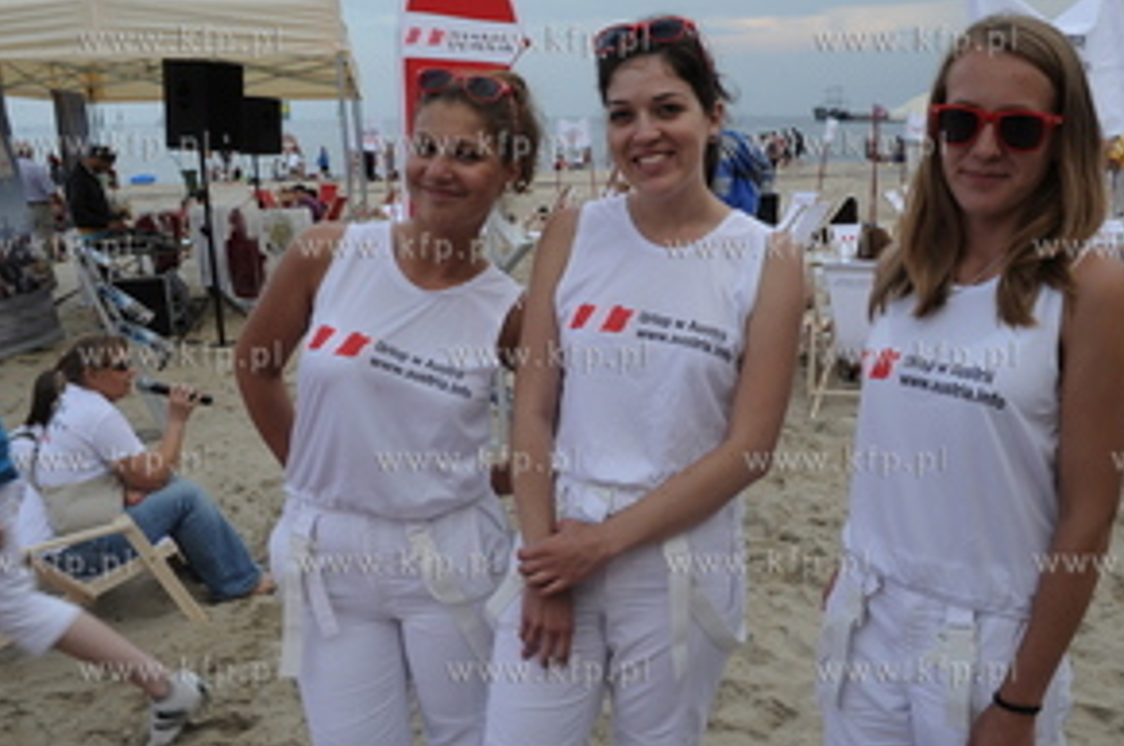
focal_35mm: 33
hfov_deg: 56.8
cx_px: 684
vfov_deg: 39.8
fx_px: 1029
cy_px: 406
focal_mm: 24
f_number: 22
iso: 400
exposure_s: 1/60
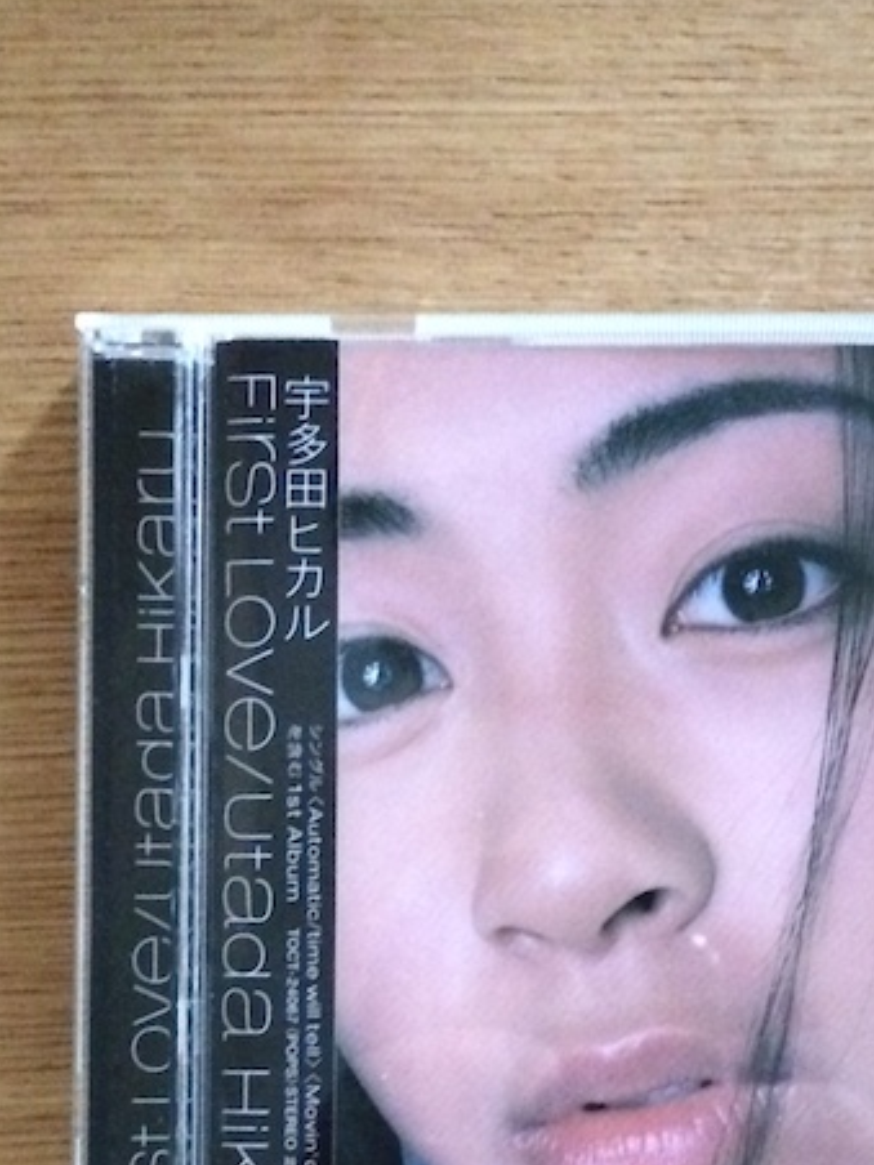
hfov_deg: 21.4
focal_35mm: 68
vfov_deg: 28.1
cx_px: 688
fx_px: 2289
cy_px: 881
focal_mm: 4.12
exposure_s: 1/15
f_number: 2.2
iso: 640
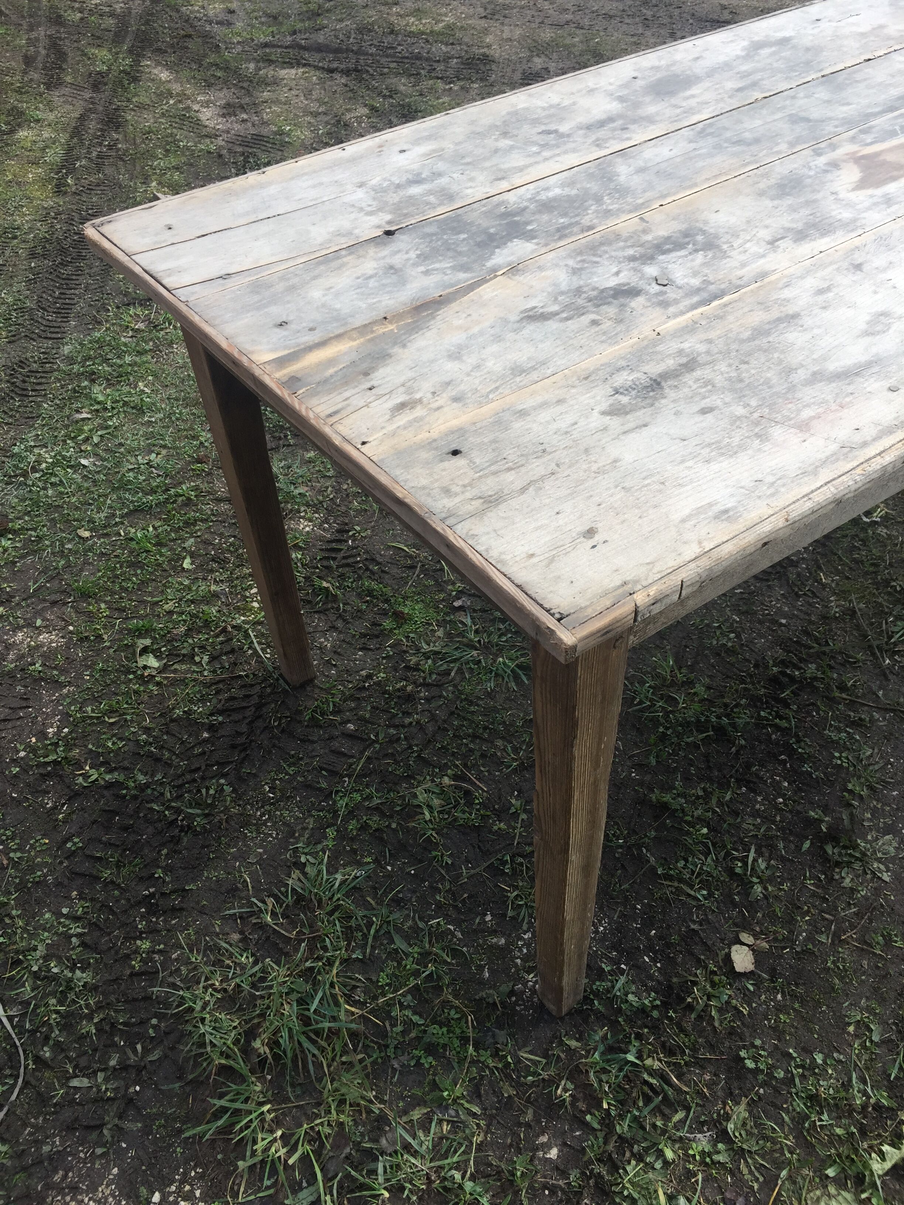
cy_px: 602
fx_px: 1010
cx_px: 452
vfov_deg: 61.7
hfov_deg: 48.2
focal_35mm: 29
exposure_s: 1/314
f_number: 2.2
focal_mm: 4.15
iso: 32
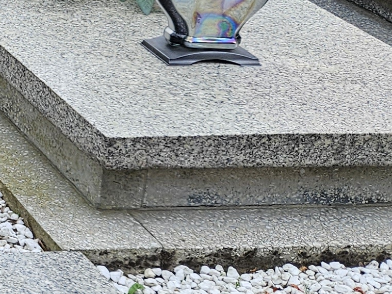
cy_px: -80
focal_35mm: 121
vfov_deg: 11.9
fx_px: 1370
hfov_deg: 12.6
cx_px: -553
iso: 25
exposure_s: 1/352
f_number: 1.8
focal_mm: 5.4
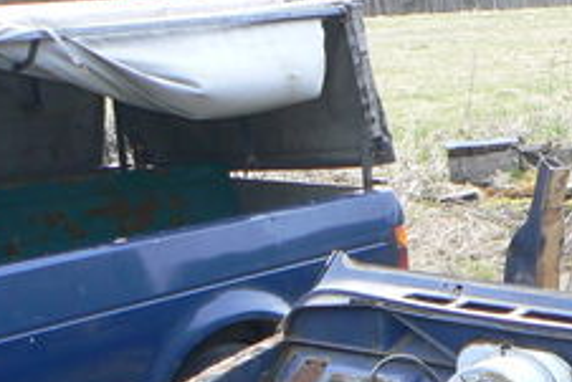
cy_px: 493
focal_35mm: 106
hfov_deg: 18.4
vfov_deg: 12.5
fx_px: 1685
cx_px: 656
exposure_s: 1/60
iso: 80
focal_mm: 6
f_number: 3.2
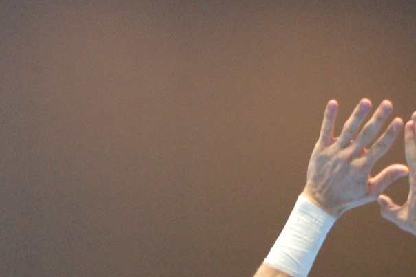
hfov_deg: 3.7
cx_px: 738
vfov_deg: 2.5
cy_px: 546
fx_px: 6449
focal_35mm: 558
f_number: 2.8
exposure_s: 1/1000
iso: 3600
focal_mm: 112
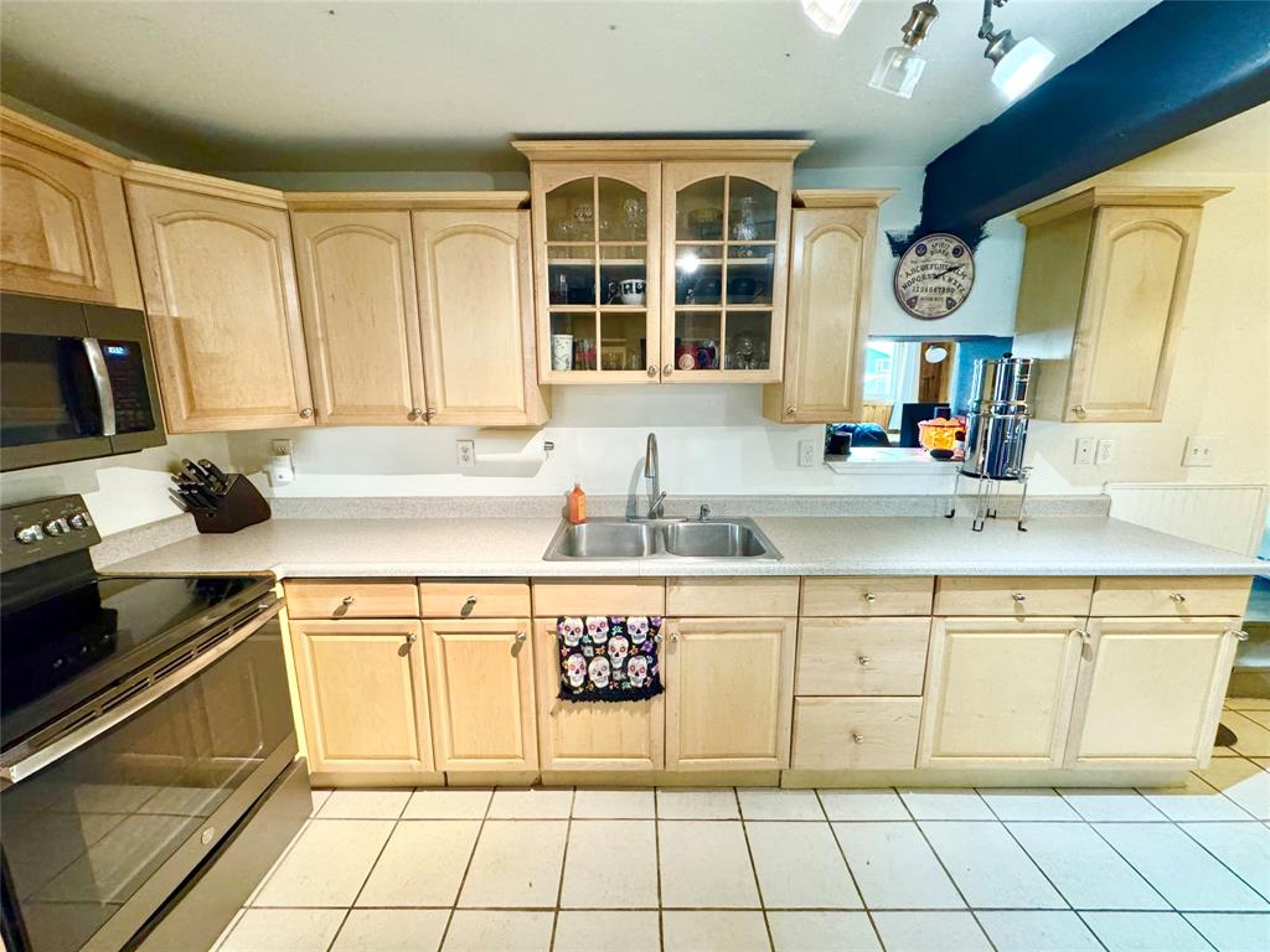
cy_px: 476
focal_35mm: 14
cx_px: 635
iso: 800
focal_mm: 2.22
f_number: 2.2
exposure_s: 1/60
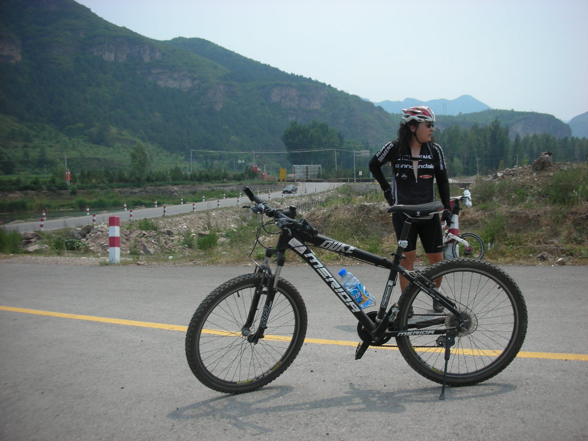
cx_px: 294
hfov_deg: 52.6
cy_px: 220
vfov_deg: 40.7
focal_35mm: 35
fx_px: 595
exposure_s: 1/93.4
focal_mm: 5.8
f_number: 8.5
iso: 50
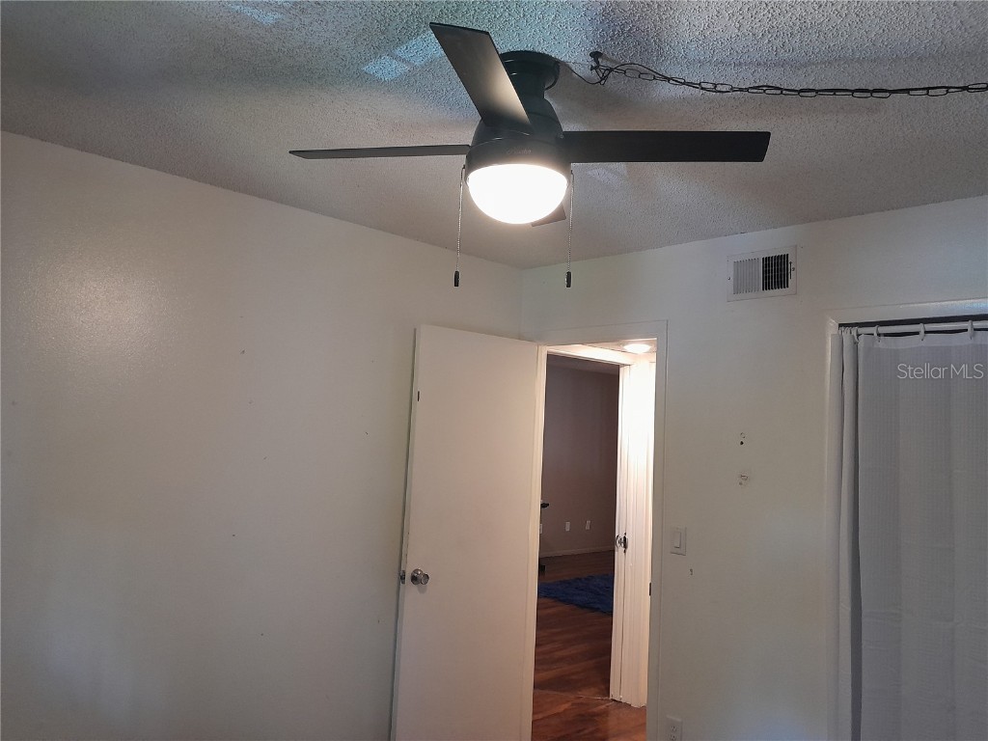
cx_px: 494
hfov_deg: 65.3
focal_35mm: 27
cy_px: 370
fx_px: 771
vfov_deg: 51.4
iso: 320
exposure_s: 1/40
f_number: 1.8
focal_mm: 4
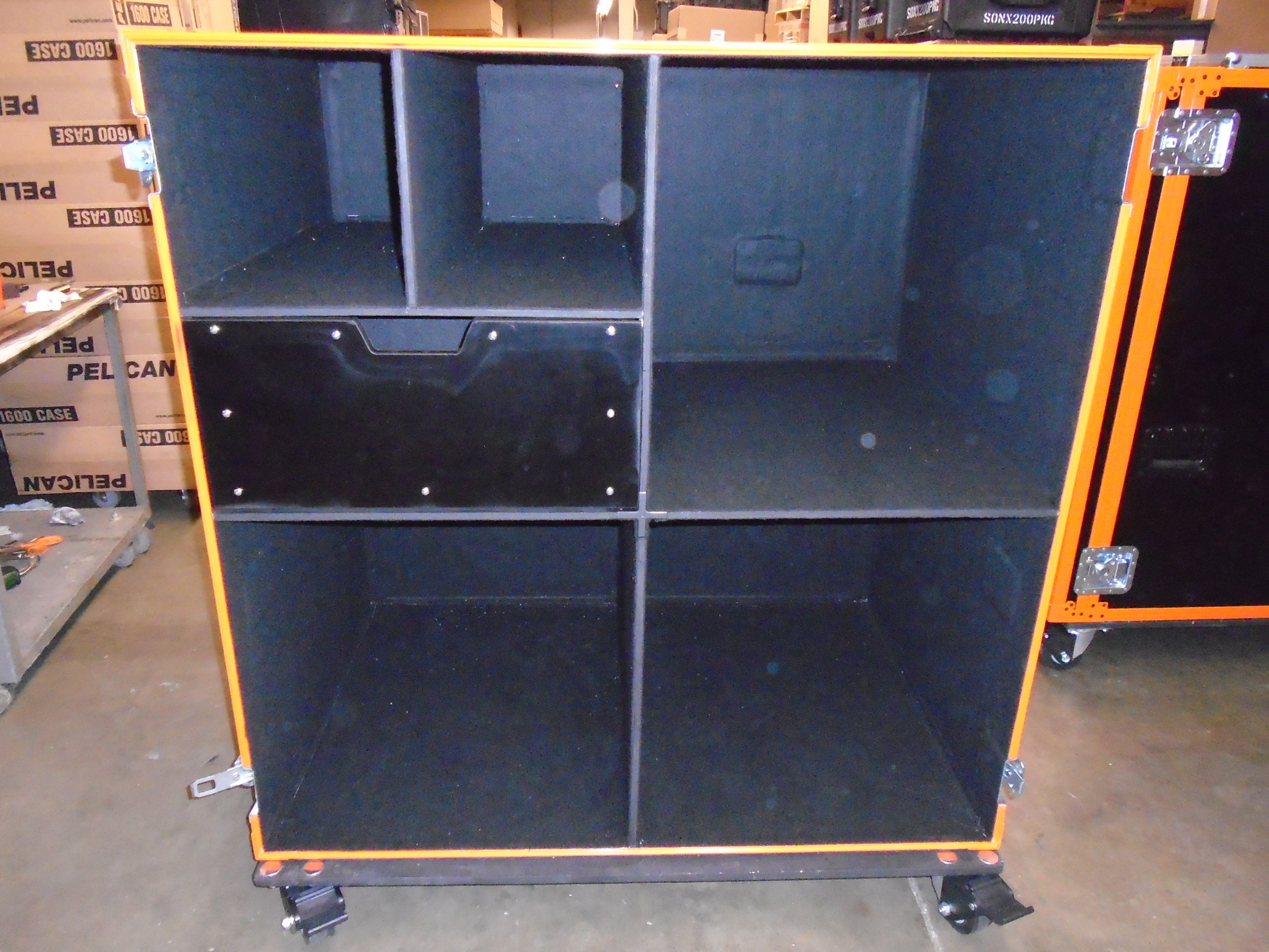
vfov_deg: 53.1
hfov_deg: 67.3
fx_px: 953
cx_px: 634
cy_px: 476
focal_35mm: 26
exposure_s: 1/30
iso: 800
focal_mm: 4.6
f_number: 3.2
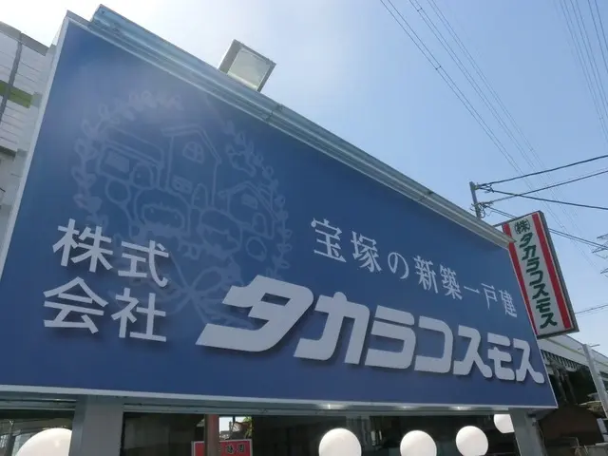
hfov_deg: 69.4
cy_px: 228
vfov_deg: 54.9
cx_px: 304
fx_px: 439
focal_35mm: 25
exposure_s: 1/250
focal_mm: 4.4
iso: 80
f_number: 8
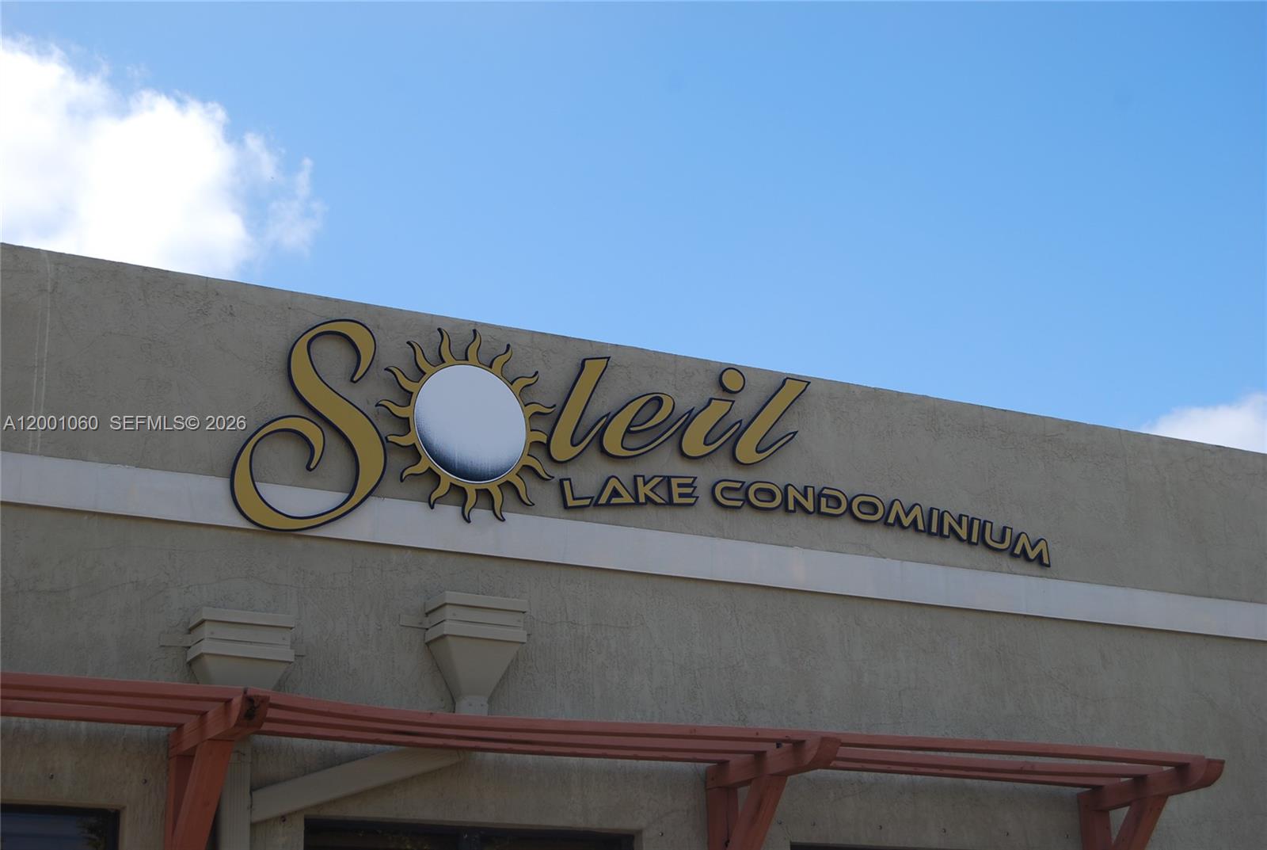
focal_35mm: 60
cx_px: 634
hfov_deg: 33.3
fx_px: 2115
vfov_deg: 22.7
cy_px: 425
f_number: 7.1
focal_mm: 40
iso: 100
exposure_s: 1/200
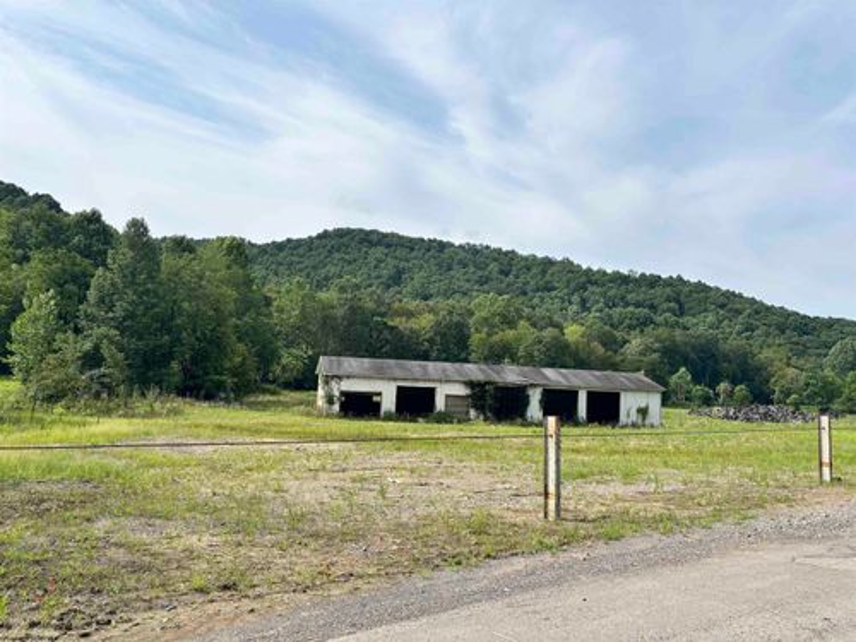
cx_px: 428
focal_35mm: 26
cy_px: 321
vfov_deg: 53.1
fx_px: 643
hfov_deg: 67.3
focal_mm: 5.96
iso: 50
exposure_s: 1/4425
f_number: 1.6
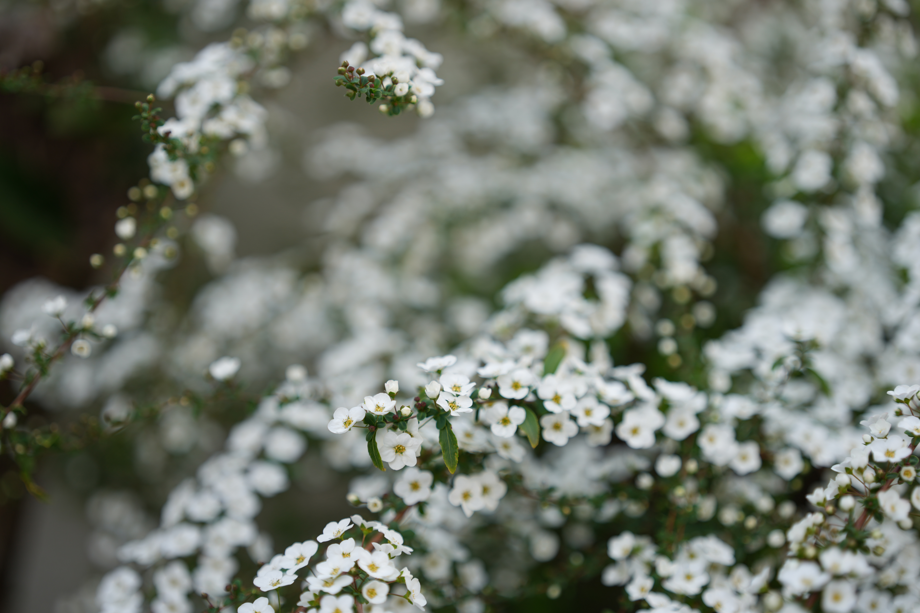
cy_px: 306
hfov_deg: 31.0
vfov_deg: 20.9
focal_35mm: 65
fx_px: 1661
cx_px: 460
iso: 100
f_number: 2
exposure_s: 1/500
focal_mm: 65
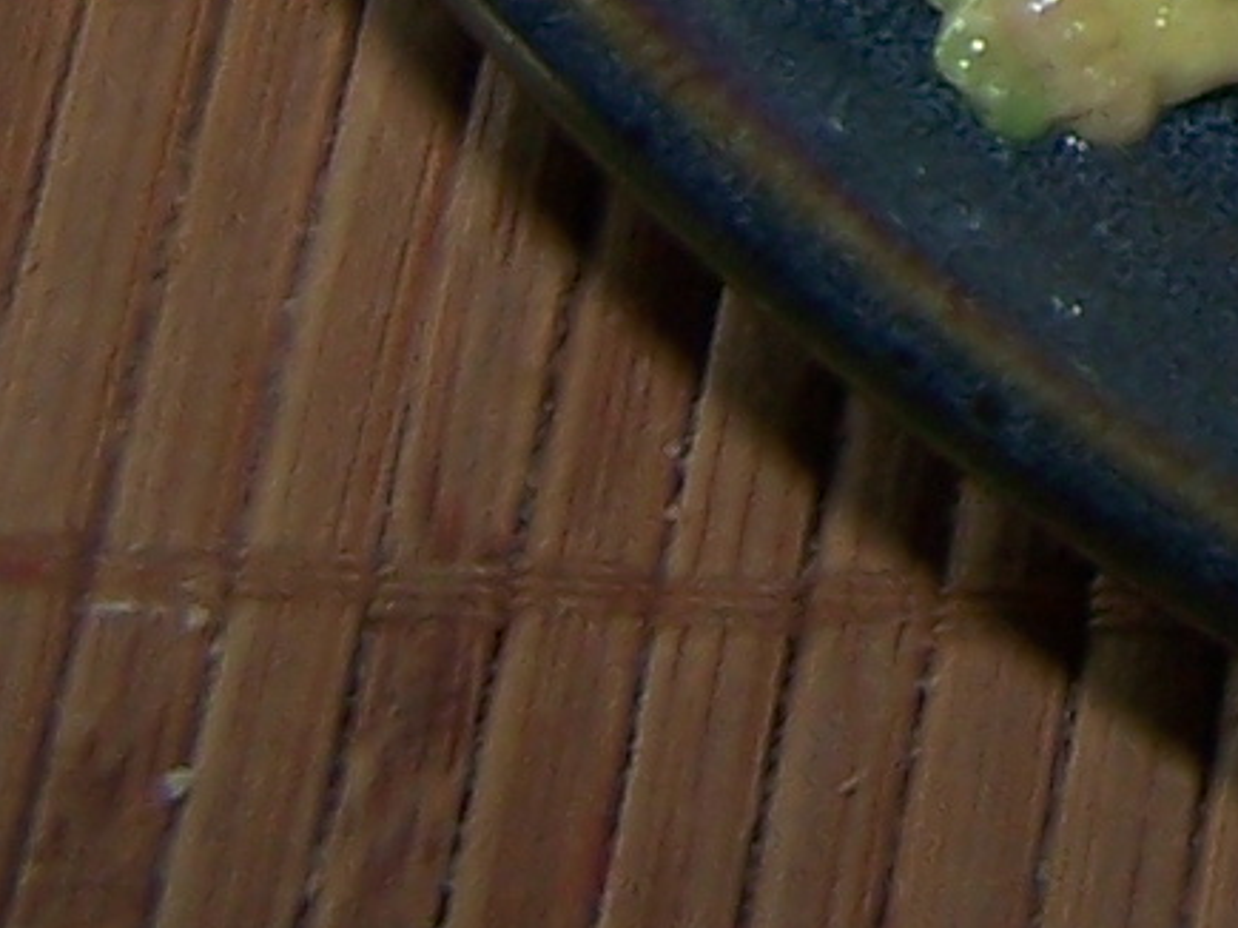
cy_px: -1574
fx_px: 8045
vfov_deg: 6.2
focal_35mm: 225
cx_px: 3298
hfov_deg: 7.9
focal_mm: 6.3
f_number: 2.8
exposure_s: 1/60
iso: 80
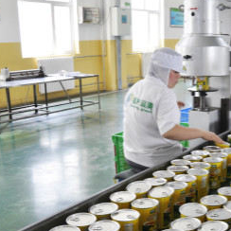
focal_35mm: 56
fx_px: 422
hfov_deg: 29.8
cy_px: 147
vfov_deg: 30.5
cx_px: 189
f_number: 5.6
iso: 360
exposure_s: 1/30
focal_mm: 21
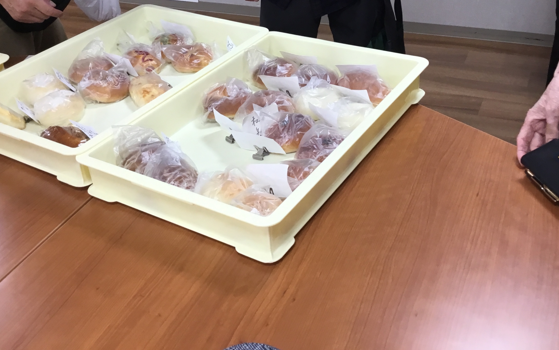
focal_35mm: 43
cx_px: 277
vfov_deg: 29.3
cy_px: 76
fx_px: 655
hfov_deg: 46.2
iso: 32
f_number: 2.4
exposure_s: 1/40
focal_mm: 3.3
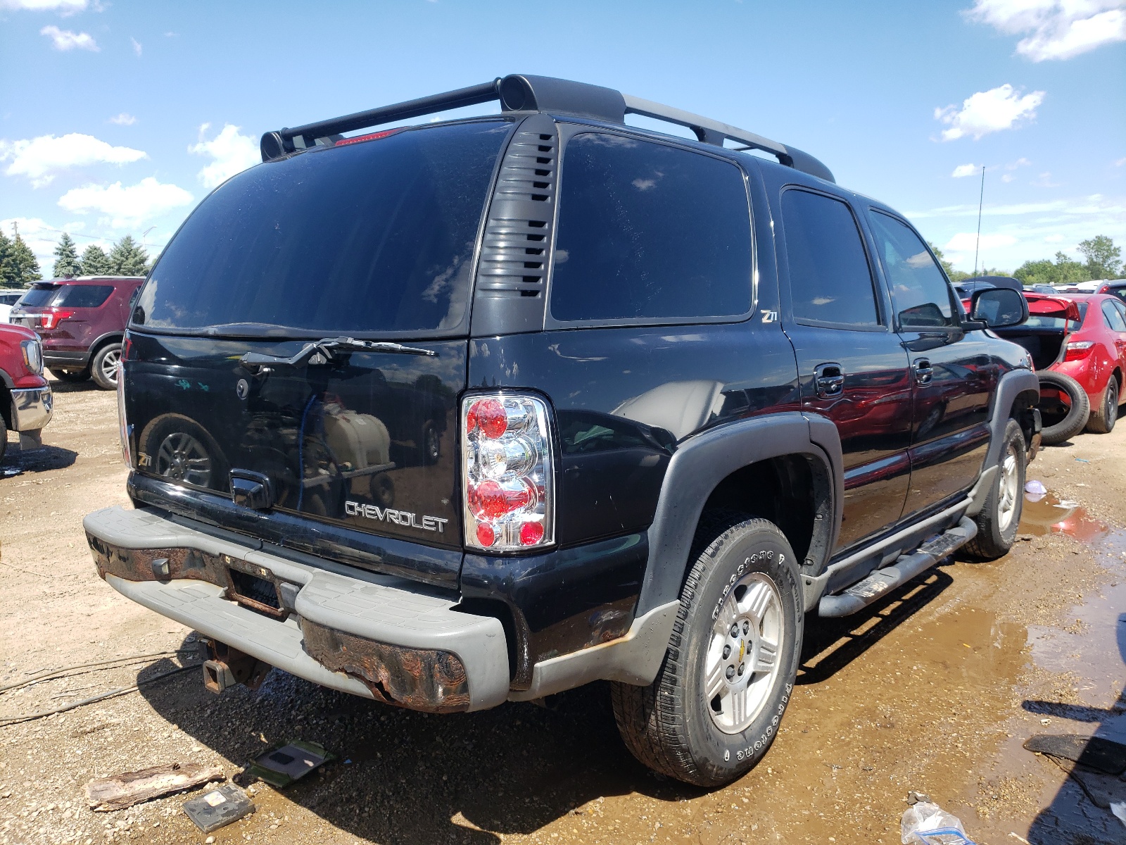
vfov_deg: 53.1
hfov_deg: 67.3
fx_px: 846
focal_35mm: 26
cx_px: 563
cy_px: 422
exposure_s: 1/1429
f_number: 1.5
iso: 50
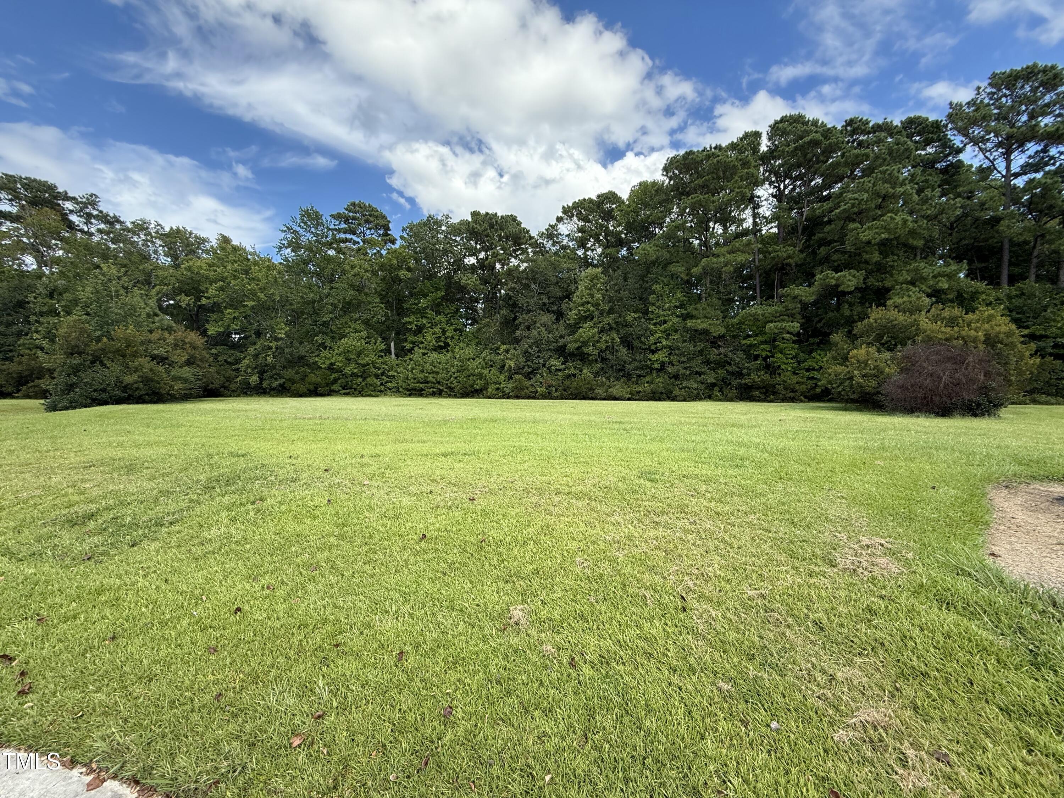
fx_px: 430
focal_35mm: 14
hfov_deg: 102.1
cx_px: 532
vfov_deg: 85.7
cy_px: 399
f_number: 2.2
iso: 64
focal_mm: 2.22
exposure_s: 1/468
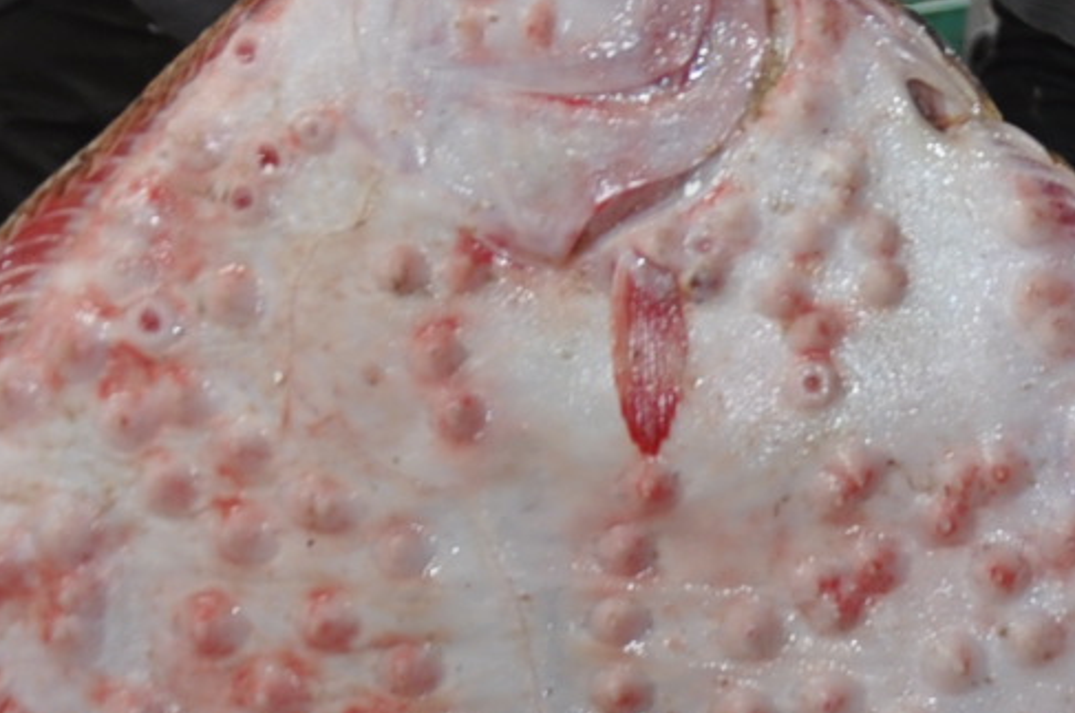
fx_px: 5515
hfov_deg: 10.5
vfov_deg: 7.4
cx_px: 1925
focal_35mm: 185
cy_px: 181
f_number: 4
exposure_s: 1/200
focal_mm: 28
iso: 220
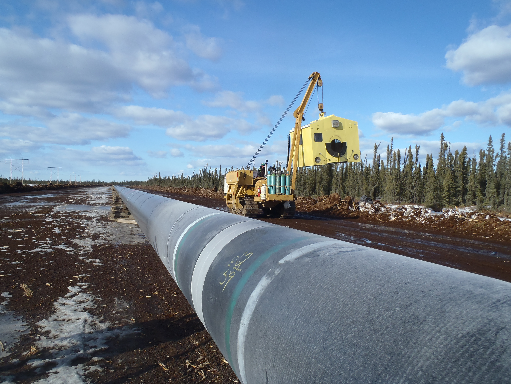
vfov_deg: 49.7
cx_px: 256
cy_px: 192
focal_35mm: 28
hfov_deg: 63.4
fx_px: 413
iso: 80
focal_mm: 5
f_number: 11
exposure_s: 1/80
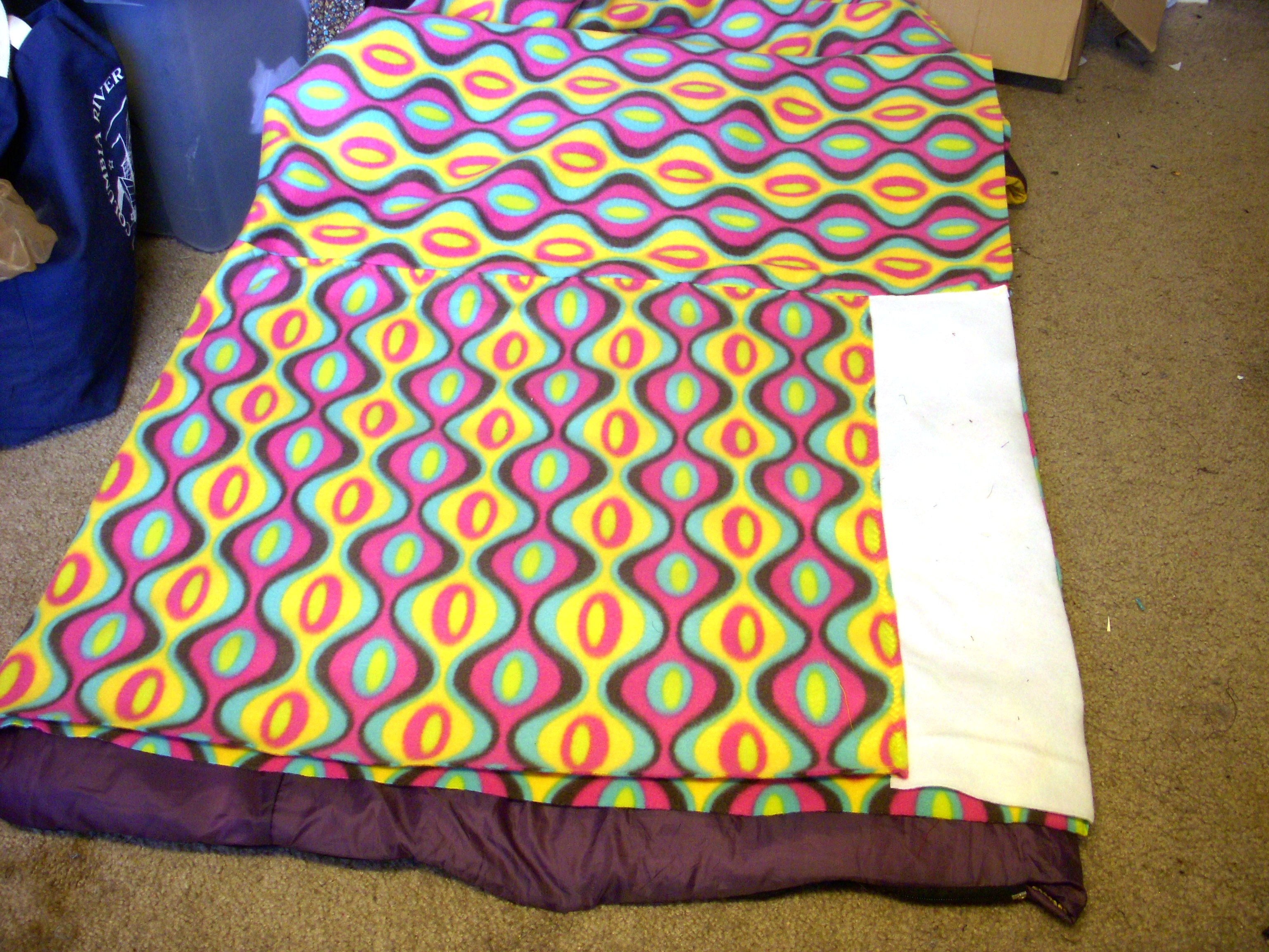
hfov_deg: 49.0
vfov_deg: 37.7
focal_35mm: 38
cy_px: 476
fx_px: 1393
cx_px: 634
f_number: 3.3
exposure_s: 1/15
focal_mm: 6.3
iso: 200
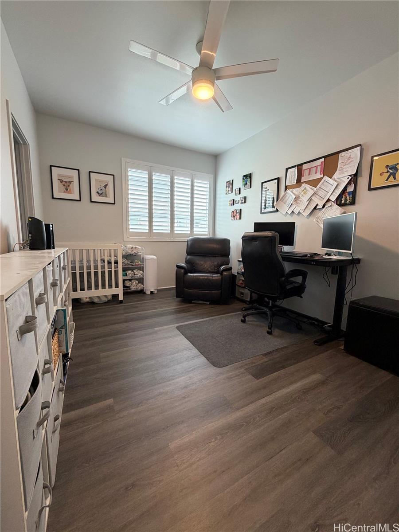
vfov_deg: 102.1
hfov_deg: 85.7
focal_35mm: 14
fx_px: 215
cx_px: 200
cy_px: 266
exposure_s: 1/60
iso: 200
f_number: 2.2
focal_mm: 2.22
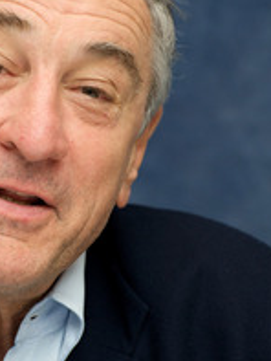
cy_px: 170
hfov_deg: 5.3
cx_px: 56
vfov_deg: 7.0
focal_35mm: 282
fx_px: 2940
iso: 500
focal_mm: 145
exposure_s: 1/100
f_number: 6.3
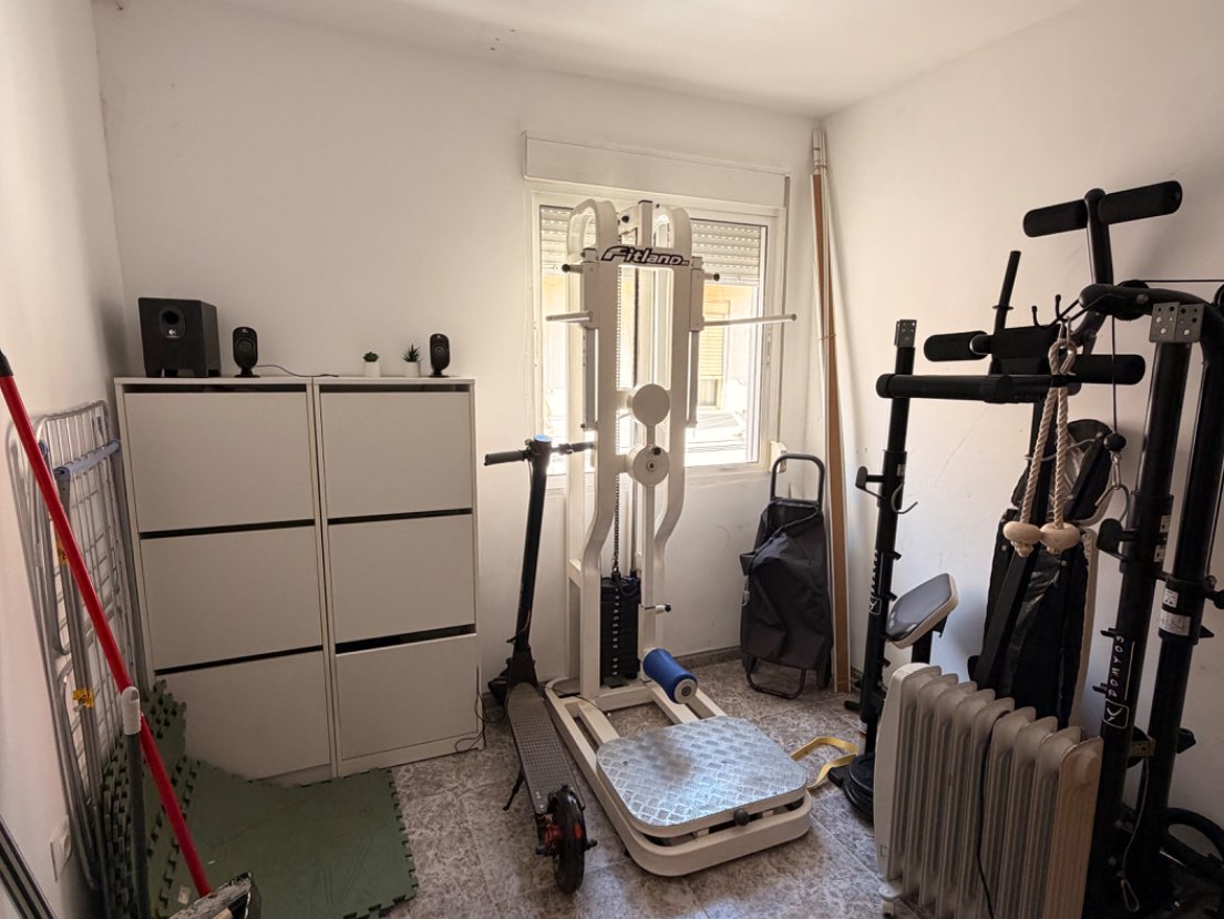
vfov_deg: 68.7
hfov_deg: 84.7
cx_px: 622
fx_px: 672
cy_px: 476
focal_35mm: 19
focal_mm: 2.22
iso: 125
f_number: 2.2
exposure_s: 1/121
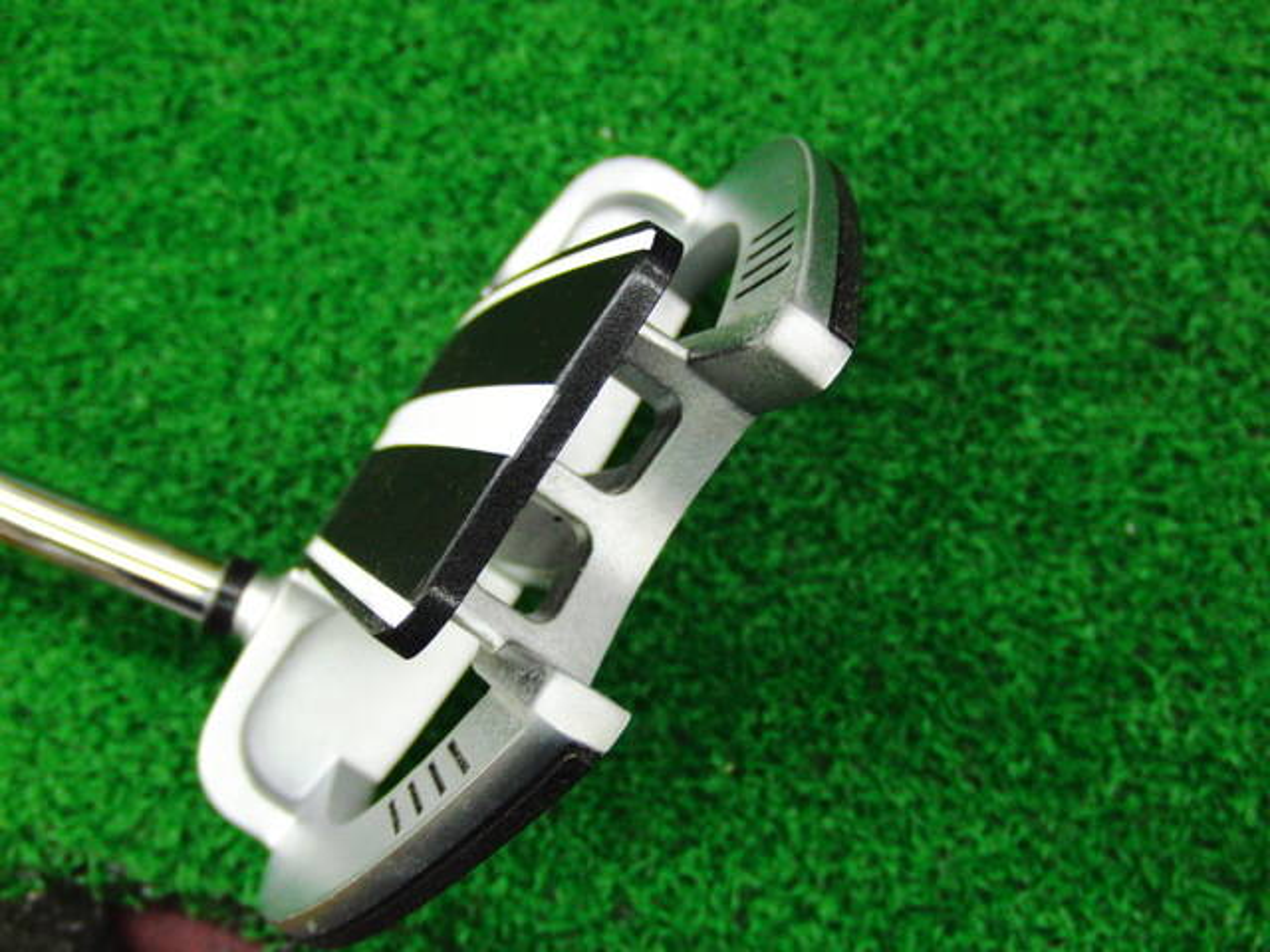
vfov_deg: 38.7
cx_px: 635
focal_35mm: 37
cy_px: 476
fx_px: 1357
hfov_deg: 50.1
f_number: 3.6
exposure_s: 1/40
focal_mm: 6.42
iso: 400
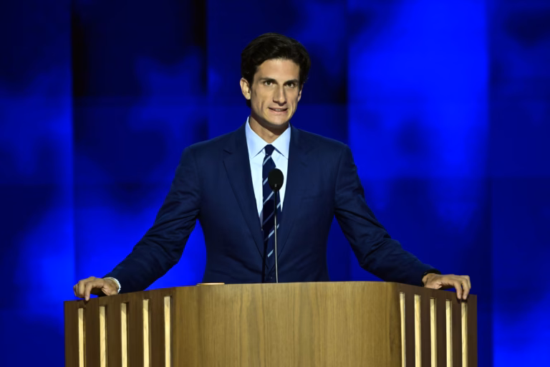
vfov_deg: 1.6
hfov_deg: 2.5
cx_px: 275
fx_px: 12832
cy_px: 184
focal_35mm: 840
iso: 5000
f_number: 5.6
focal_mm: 840
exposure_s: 1/200
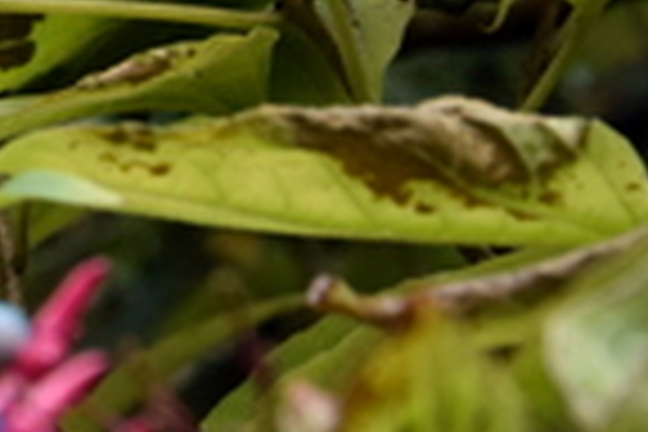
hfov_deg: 4.7
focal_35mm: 433
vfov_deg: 3.2
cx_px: -562
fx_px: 7793
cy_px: -356
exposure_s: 1/125
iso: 400
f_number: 7.1
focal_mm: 52
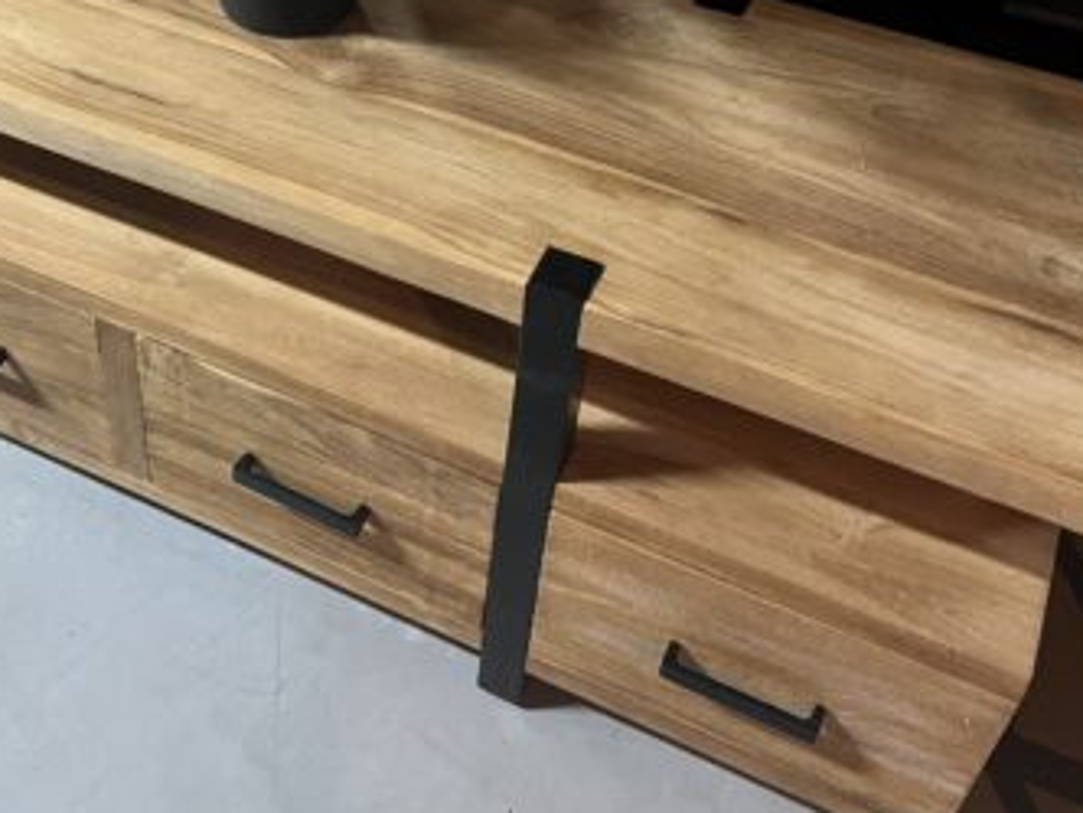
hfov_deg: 39.8
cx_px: 333
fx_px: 1470
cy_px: 173
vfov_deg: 30.2
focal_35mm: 47
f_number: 1.5
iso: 400
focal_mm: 5.7
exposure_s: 1/50
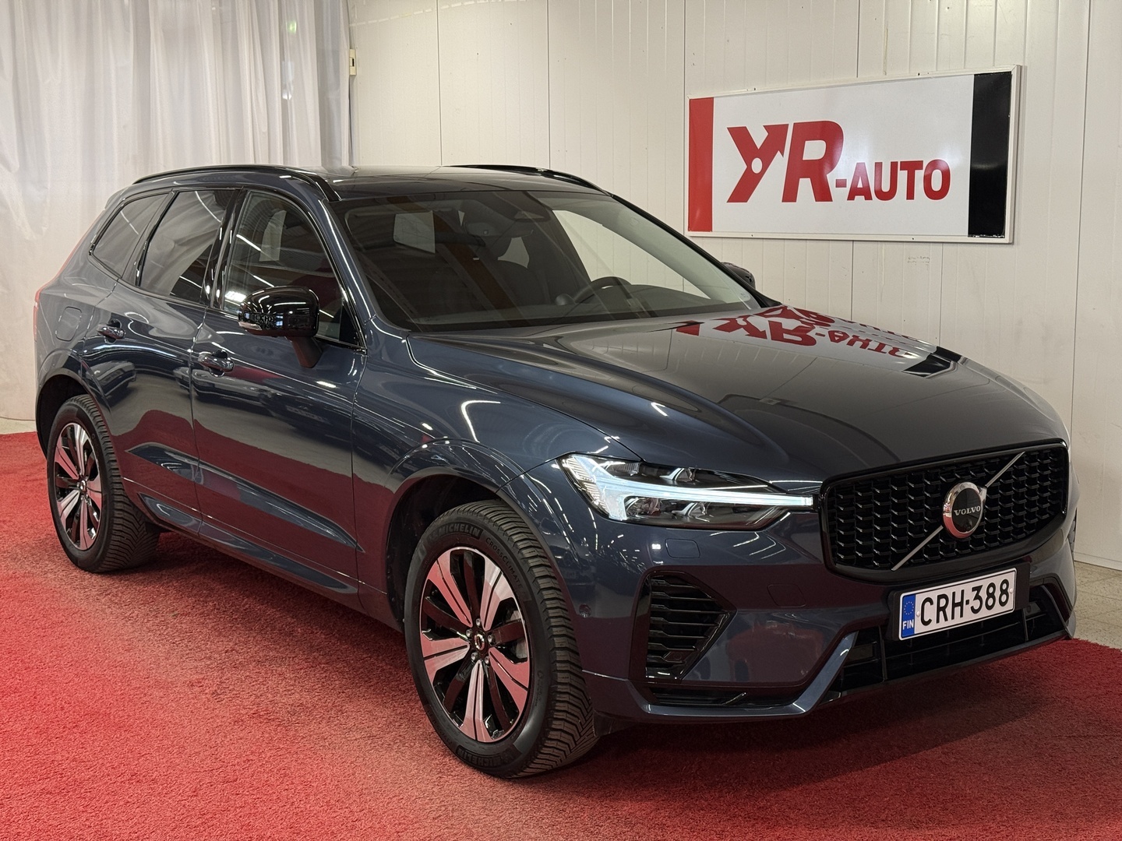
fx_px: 1556
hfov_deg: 39.7
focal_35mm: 48
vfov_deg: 30.3
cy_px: 420
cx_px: 561
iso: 80
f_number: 1.78
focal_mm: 6.76
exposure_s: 1/121
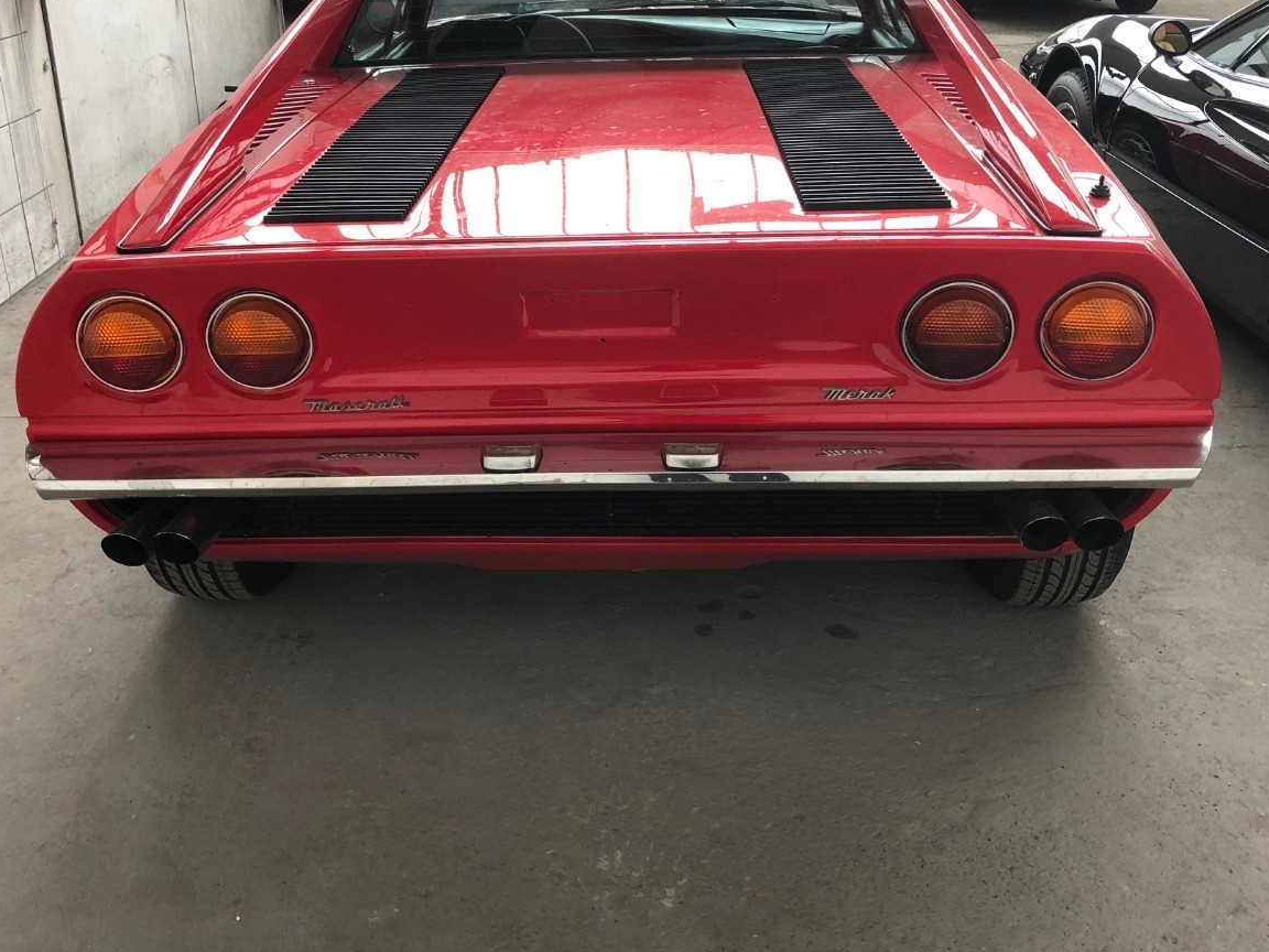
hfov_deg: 52.6
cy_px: 386
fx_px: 1283
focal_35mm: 35
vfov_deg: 40.5
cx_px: 606
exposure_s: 1/33
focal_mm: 3.99
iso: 25
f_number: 1.8
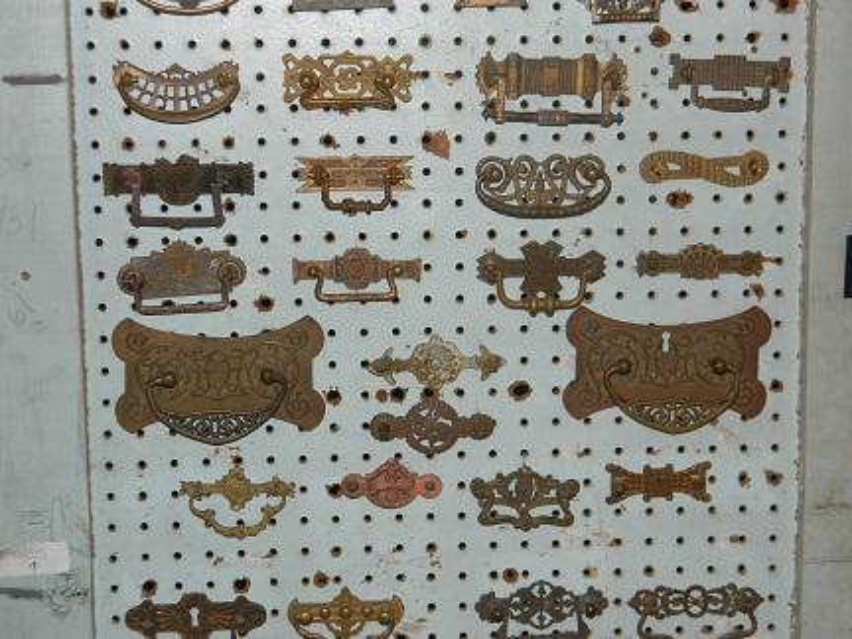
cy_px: 320
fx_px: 1723
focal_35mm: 70
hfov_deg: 27.8
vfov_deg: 21.0
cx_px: 426
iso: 200
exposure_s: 1/30
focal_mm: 12.6
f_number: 4
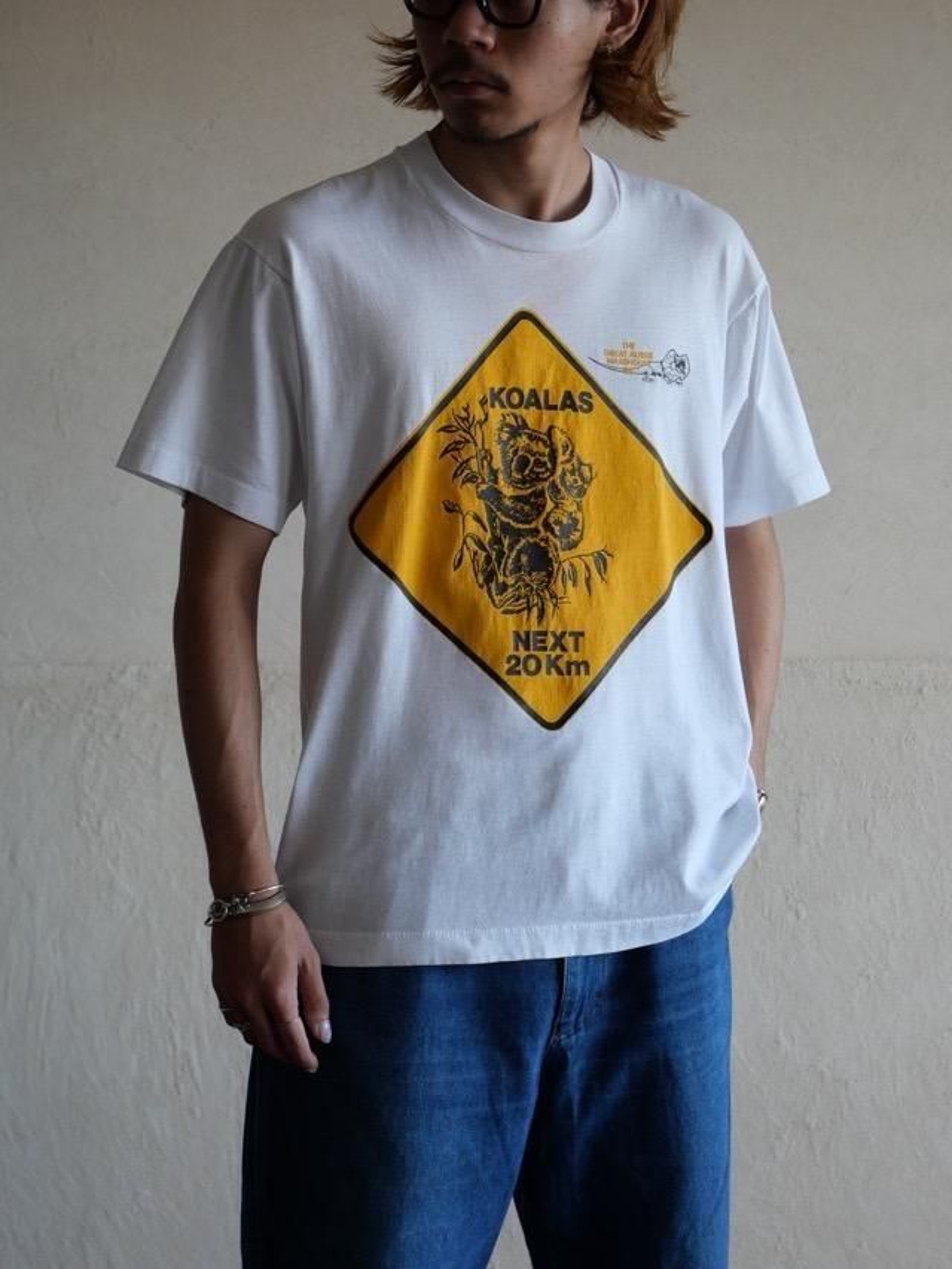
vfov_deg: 23.3
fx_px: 3079
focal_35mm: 84
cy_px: 634
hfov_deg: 17.6
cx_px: 476
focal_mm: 42
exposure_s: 1/100
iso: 1000
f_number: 3.9
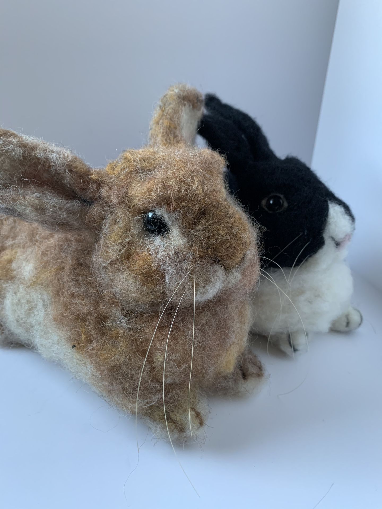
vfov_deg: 67.3
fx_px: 383
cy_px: 254
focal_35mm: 26
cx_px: 191
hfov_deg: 53.1
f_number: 1.8
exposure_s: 1/60
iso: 200
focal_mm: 4.25
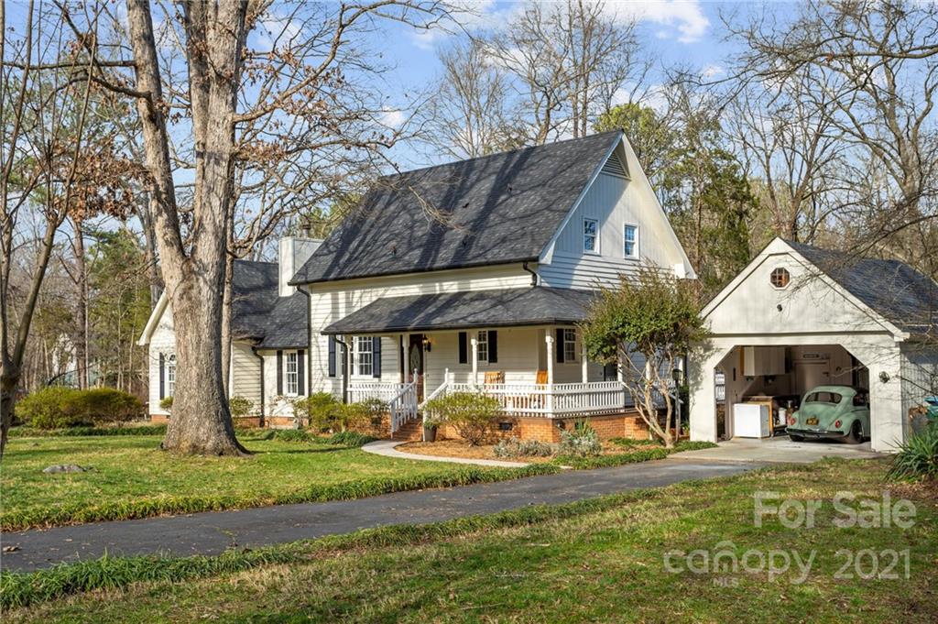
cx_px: 469
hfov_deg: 49.6
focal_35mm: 39
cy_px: 312
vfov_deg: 34.2
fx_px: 1015
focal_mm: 39
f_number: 8
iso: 100
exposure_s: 1/160
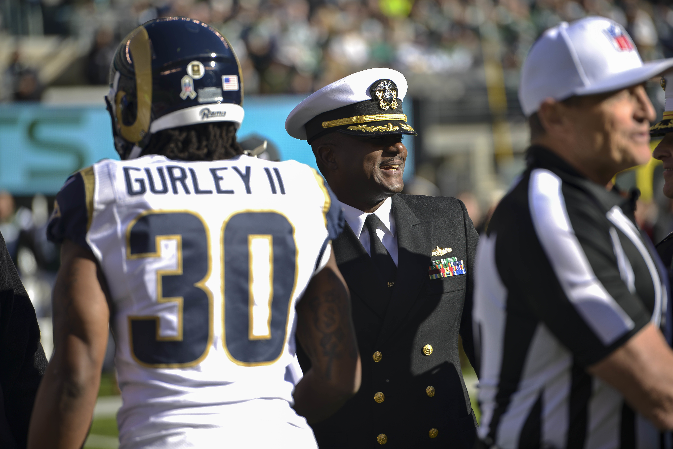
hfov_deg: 10.3
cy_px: 224
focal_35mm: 200
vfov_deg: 6.9
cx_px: 336
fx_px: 3739
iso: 50
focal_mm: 200
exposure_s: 1/400
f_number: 3.5
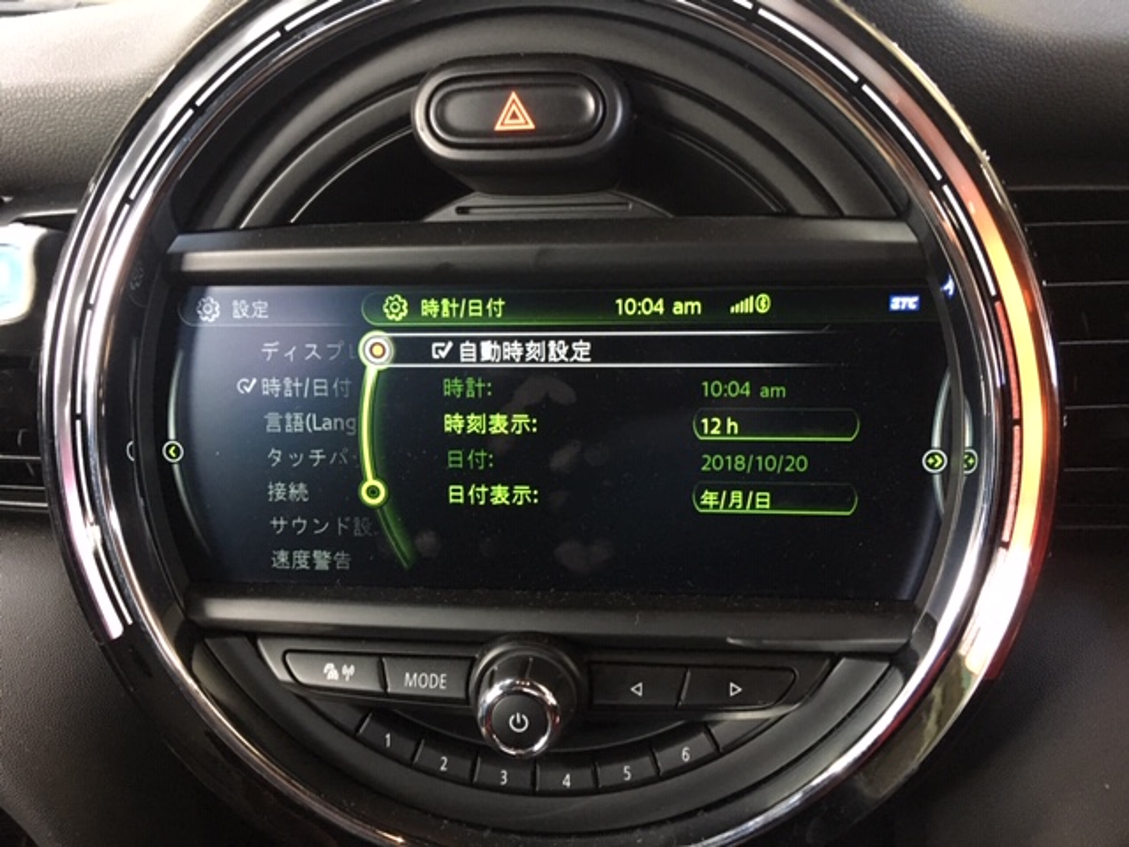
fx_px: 946
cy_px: 424
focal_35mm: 29
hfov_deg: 61.7
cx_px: 564
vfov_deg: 48.2
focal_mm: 4.15
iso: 200
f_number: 2.2
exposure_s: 1/15
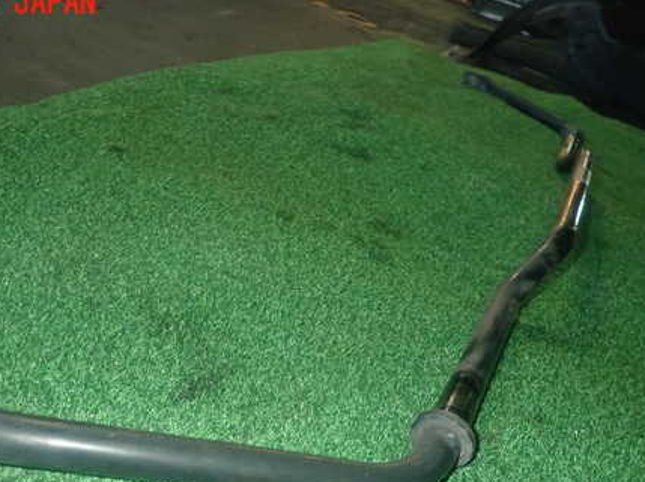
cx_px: 274
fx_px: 652
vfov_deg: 40.1
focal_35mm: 35
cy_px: 323
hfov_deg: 52.5
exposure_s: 1/30
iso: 400
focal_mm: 4.5
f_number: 5.6
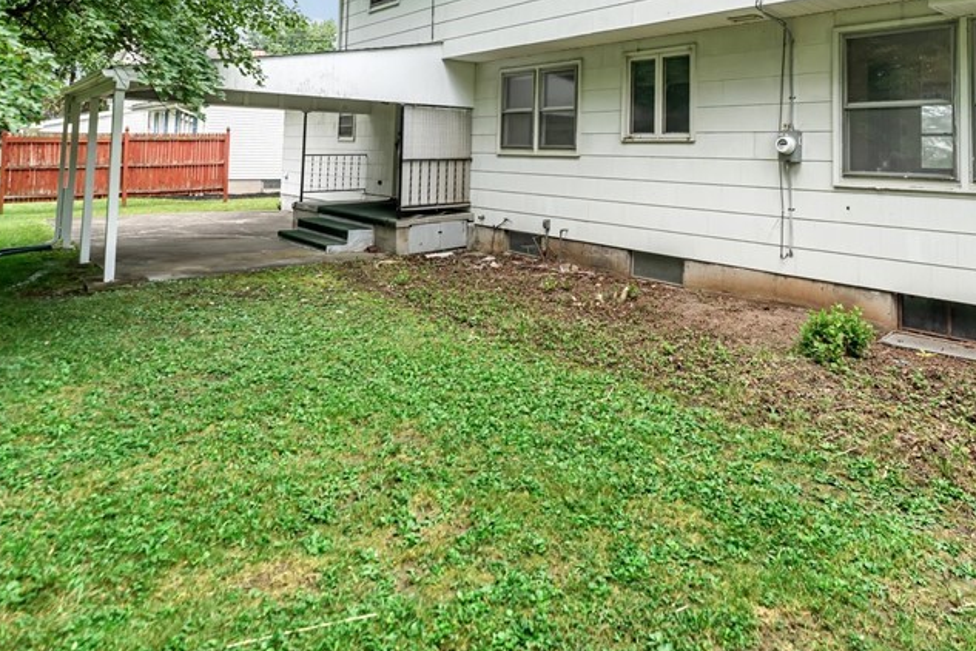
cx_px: 567
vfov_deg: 49.3
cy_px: 109
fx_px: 651
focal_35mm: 24
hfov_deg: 73.2
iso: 100
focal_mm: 14
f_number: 4.5
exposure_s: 1/200
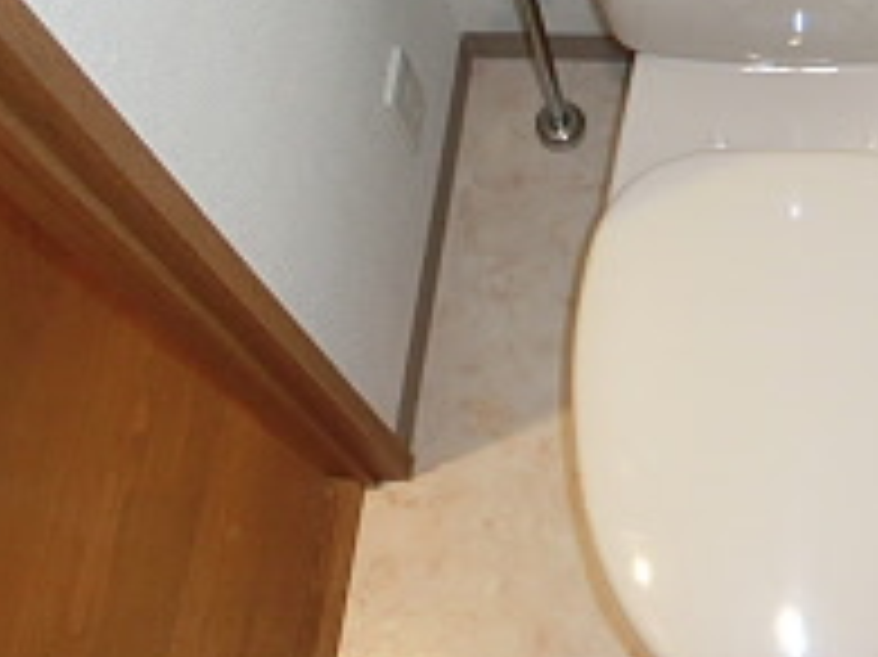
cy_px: 83
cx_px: 797
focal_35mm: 53
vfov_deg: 26.7
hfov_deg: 34.1
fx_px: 1343
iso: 400
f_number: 3
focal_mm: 4.24
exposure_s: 1/80
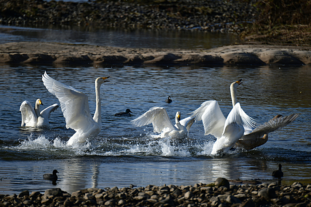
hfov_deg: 5.2
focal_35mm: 400
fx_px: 3455
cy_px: 104
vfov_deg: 3.4
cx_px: 156
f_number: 5.6
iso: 200
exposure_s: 1/2000
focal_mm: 400
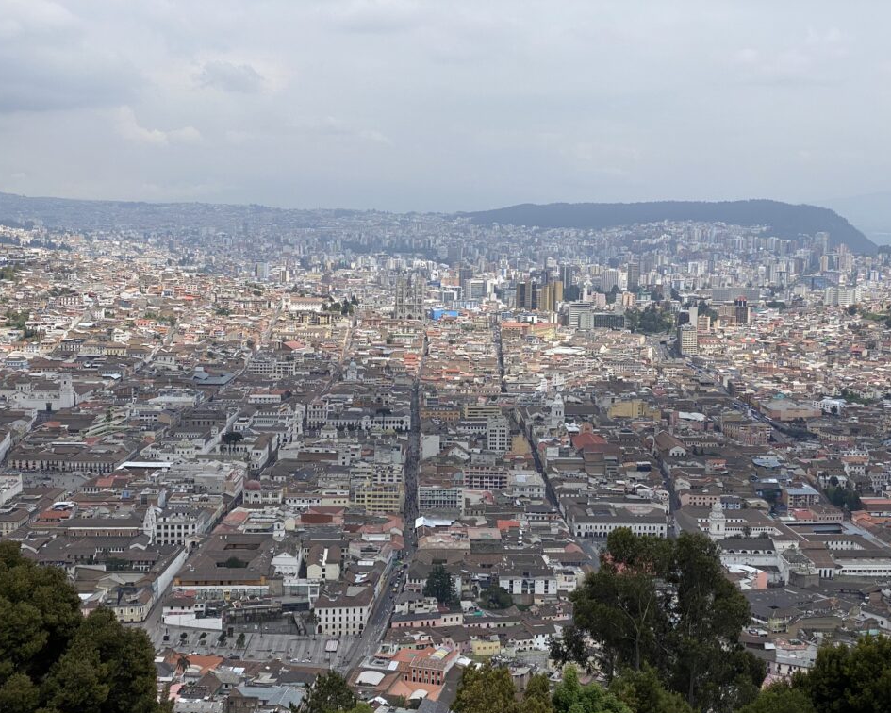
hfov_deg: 34.1
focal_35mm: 55
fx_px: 1450
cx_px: 456
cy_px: 361
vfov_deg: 27.6
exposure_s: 1/2283
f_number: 2
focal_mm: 6
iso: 20
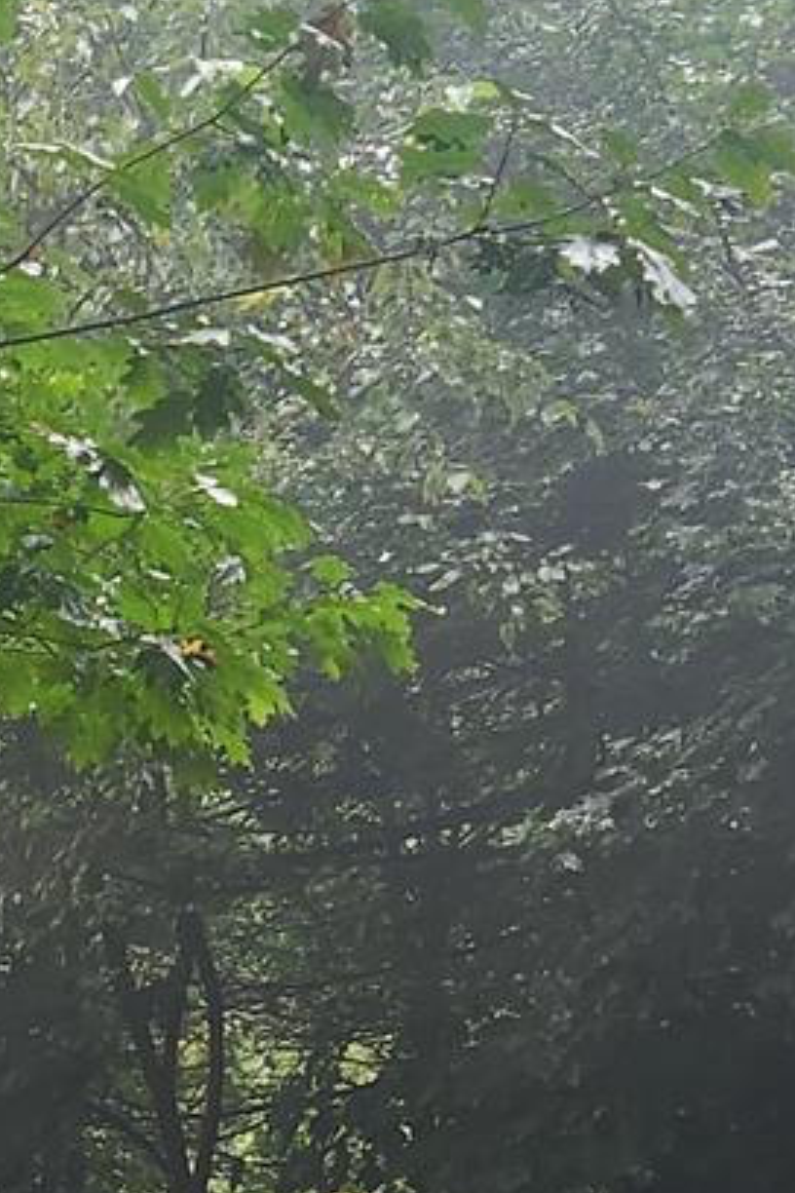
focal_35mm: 120
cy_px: 1181
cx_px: -251
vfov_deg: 16.7
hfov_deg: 11.1
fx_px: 3975
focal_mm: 5.4
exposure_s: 1/180
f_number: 1.8
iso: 200
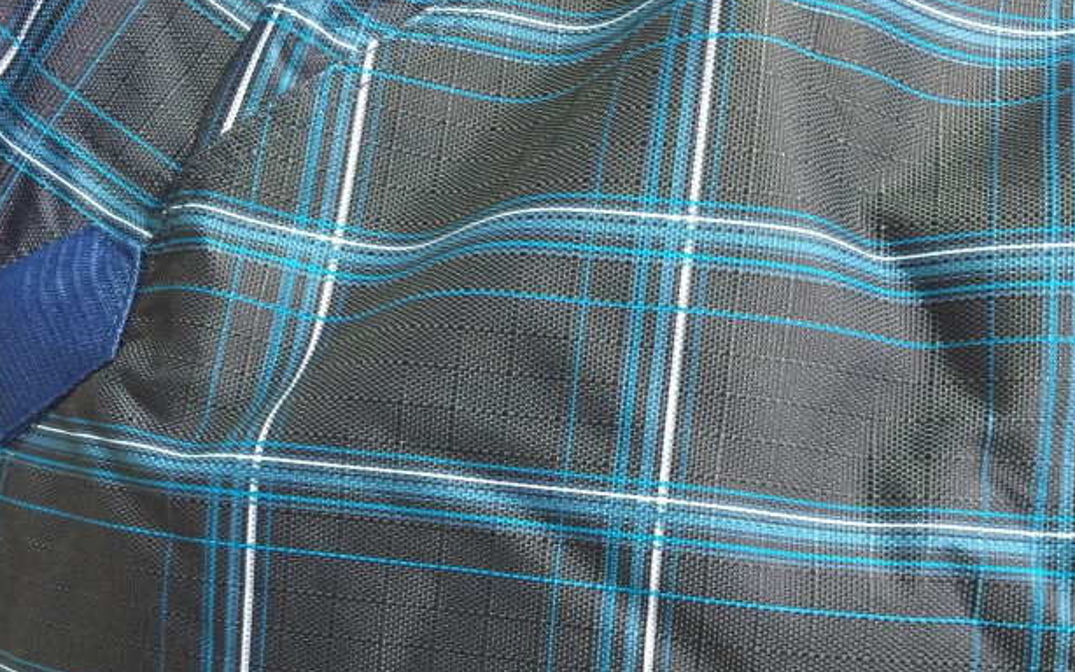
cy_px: 557
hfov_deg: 47.2
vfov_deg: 29.7
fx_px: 1231
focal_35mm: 42
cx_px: 537
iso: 250
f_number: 2.2
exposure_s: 1/33
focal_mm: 4.15
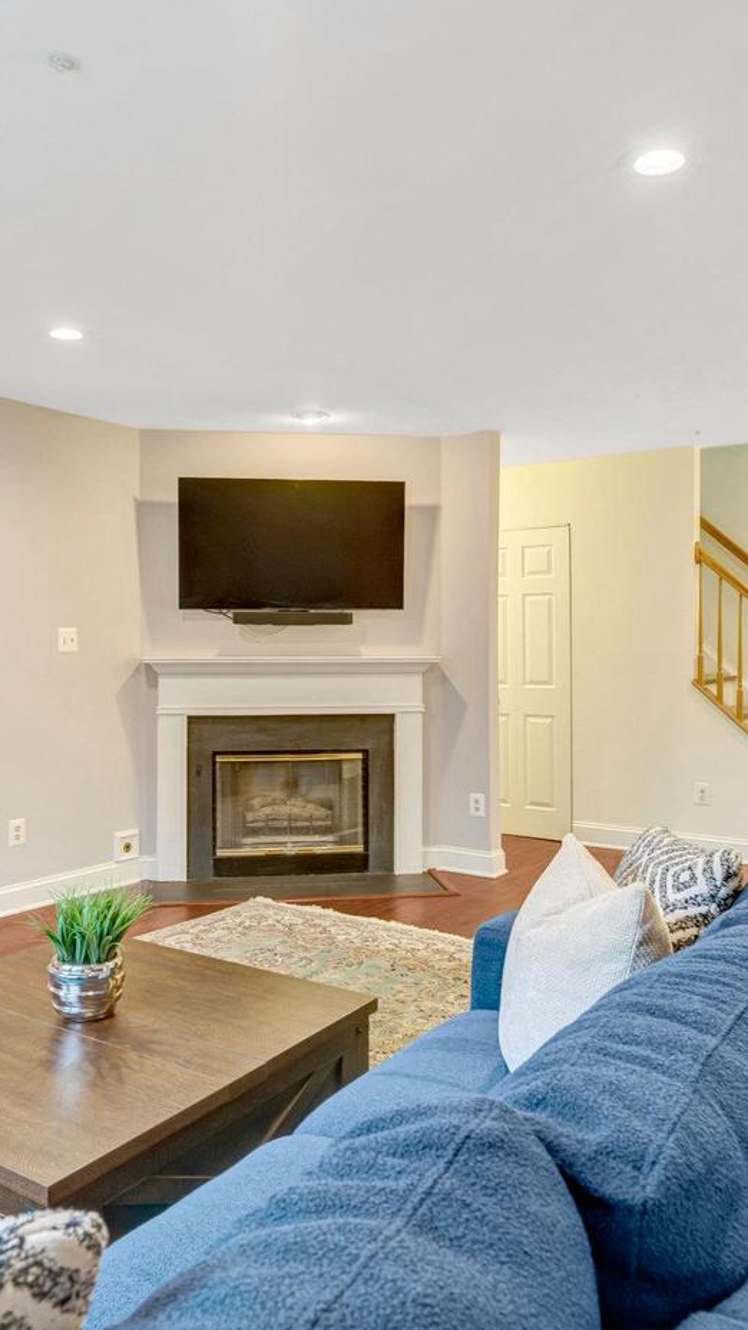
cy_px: 658
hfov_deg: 44.3
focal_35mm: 26
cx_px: 335
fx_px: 917
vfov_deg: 71.9
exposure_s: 1/13
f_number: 8
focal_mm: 16
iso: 1250
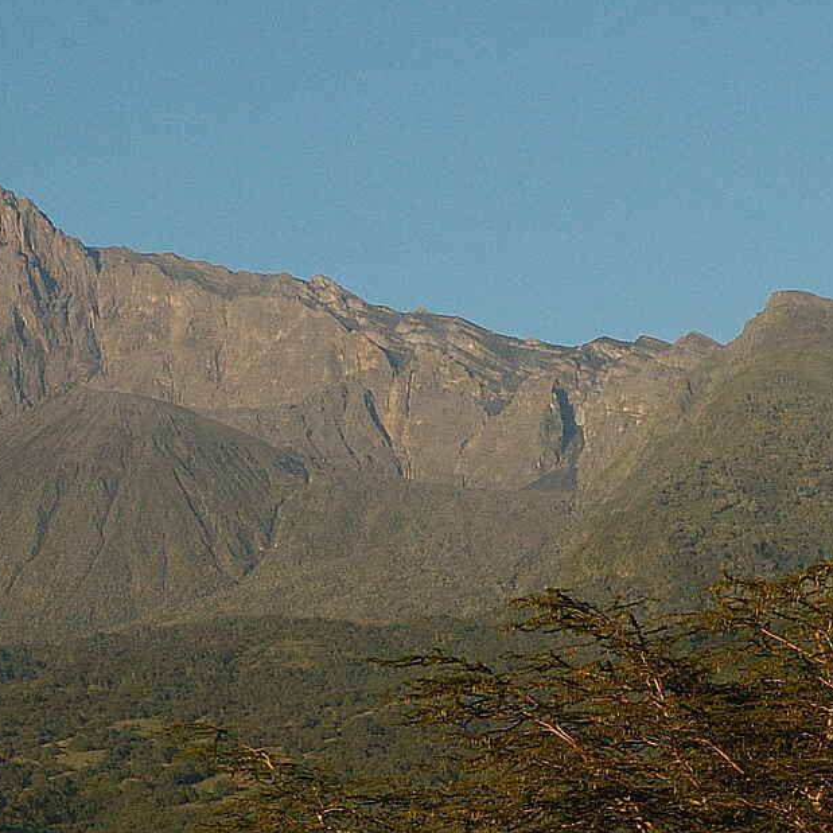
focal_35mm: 158
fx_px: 4302
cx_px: 647
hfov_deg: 11.0
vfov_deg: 11.0
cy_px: 682
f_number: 11
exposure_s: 1/320
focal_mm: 40
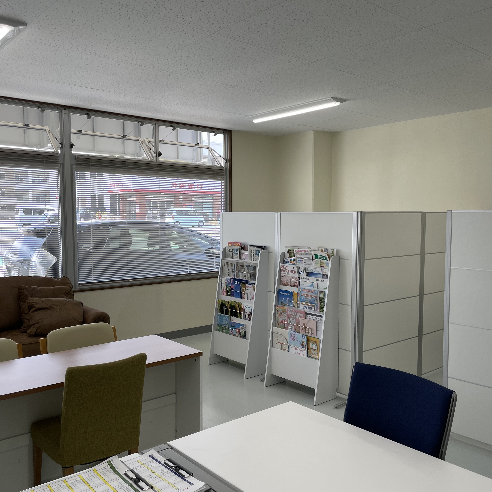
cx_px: 241
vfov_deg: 52.5
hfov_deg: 52.5
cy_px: 245
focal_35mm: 31
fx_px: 498
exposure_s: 1/282
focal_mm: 4.2
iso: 32
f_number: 1.6
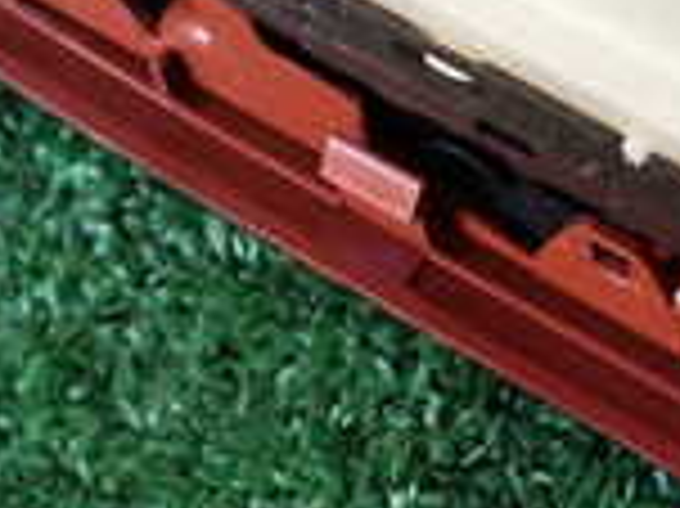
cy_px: 49
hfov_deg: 16.4
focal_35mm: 119
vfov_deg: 12.3
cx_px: 581
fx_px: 2336
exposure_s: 1/50
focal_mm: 5.4
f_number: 2.3
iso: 200
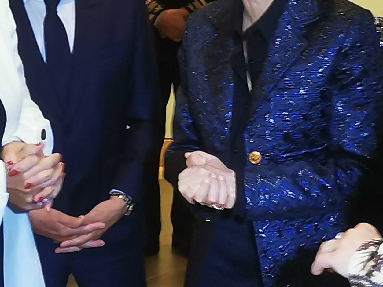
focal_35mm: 131
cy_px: 98
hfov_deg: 15.0
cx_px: 106
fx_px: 1450
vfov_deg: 11.3
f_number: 1.8
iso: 320
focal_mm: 5.58
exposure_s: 1/50
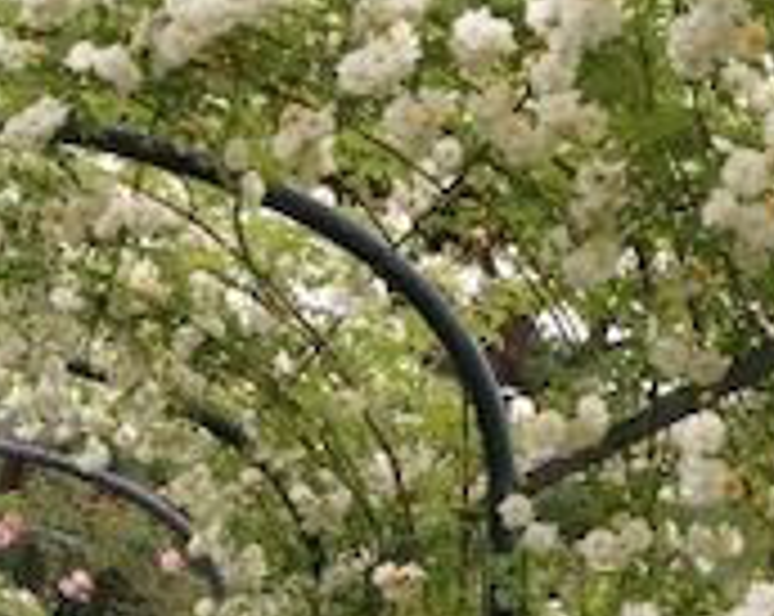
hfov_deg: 15.7
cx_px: -99
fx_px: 2721
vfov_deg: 12.8
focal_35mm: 119
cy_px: 519
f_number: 5.6
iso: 800
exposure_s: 1/320
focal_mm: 12.62
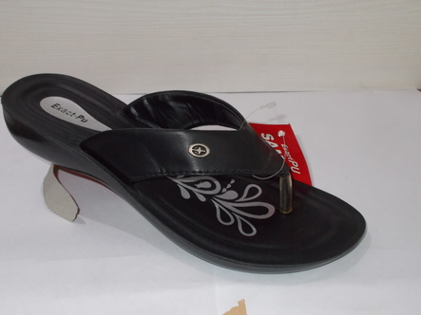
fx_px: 535
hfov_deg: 42.9
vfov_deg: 32.8
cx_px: 197
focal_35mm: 44
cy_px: 145
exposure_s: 1/30
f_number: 3.9
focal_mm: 6.9
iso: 200
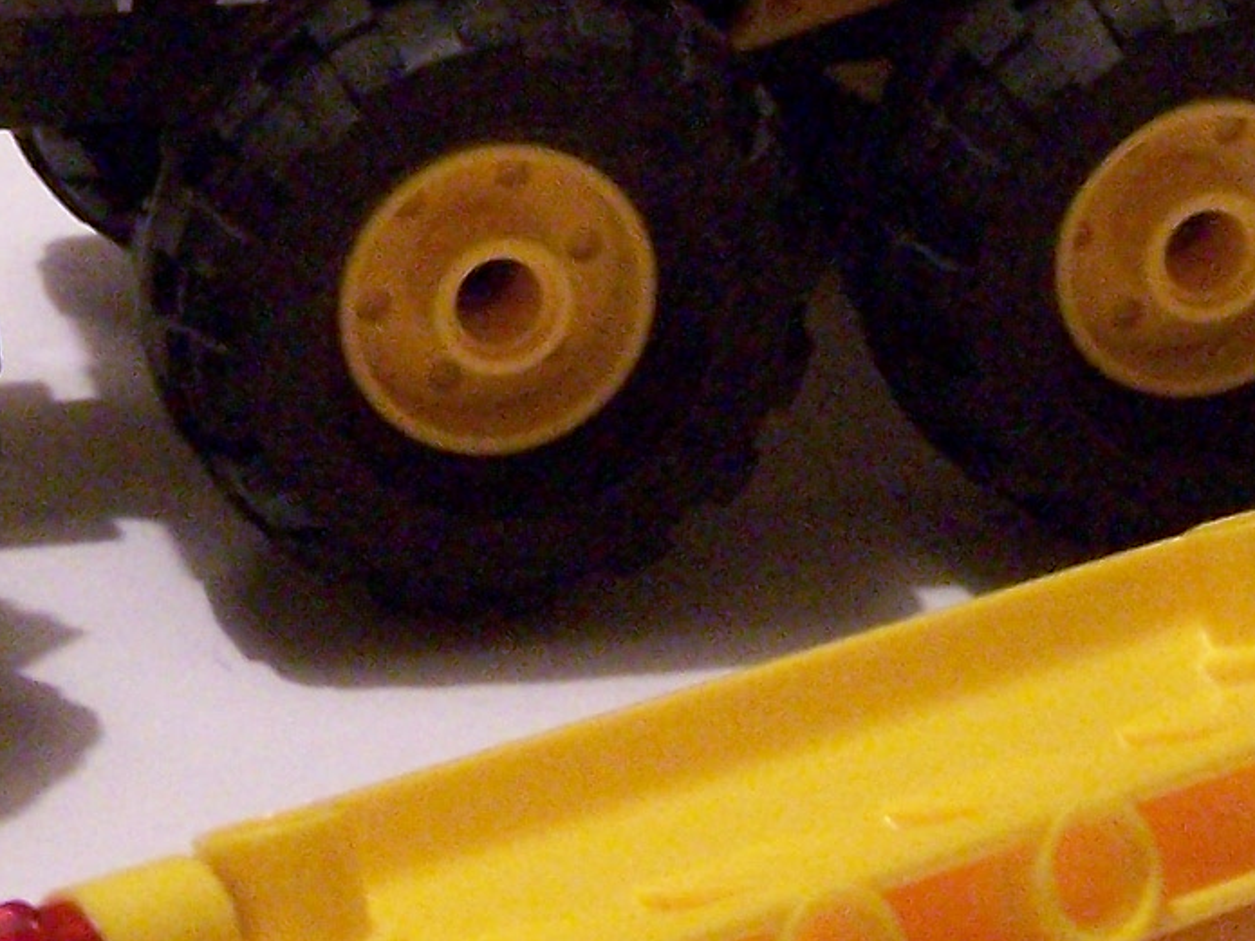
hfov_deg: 11.1
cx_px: 184
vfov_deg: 8.3
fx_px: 6452
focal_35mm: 178
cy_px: -58
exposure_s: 1/15
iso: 400
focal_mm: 8
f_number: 3
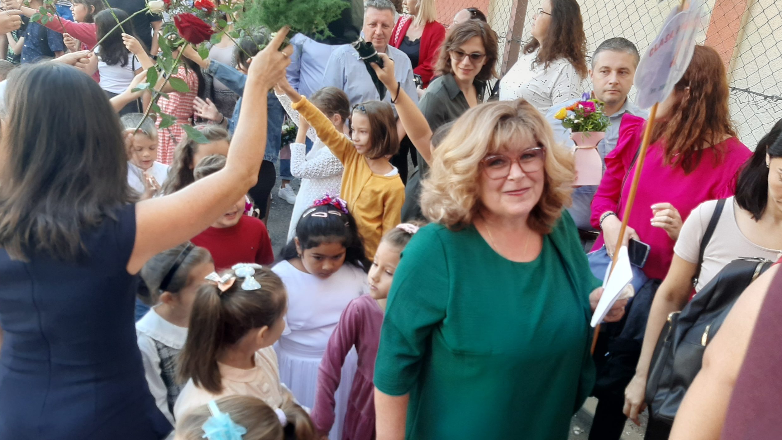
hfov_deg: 64.3
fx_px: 622
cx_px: 395
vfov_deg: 38.9
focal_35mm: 30
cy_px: 246
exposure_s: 1/107
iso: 40
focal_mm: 3.93
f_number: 1.7
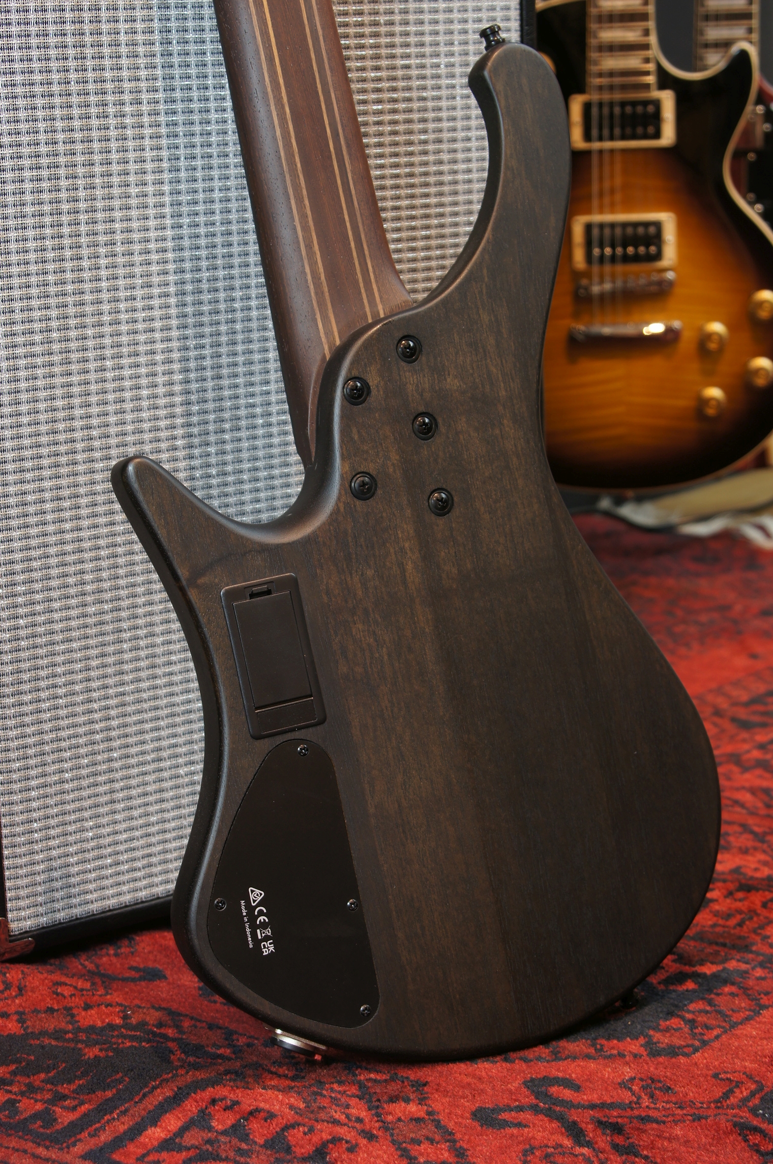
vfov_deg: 27.0
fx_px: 2421
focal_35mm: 75
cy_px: 582
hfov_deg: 18.1
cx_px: 386
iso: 100
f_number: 6.3
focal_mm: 50
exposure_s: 1/4
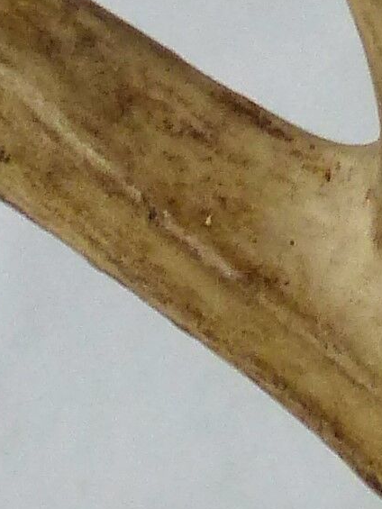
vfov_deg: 3.5
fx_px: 8325
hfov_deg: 2.6
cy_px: 283
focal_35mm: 566
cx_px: 836
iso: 200
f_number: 2.8
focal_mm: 13.5
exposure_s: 1/60
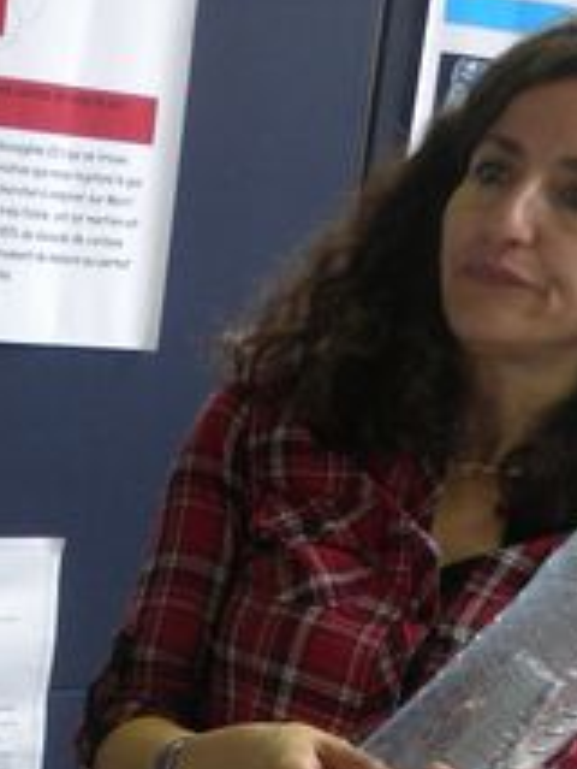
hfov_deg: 13.0
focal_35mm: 111
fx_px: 2464
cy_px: 971
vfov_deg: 16.8
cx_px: -94
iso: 135
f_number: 3.5
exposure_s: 1/63.4
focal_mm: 6.6
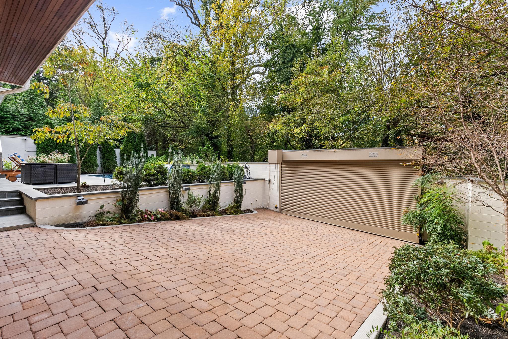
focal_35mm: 16
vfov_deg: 73.8
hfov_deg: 96.7
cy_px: 170
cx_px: 254
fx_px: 226
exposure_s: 1/250
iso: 320
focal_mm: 16
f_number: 8
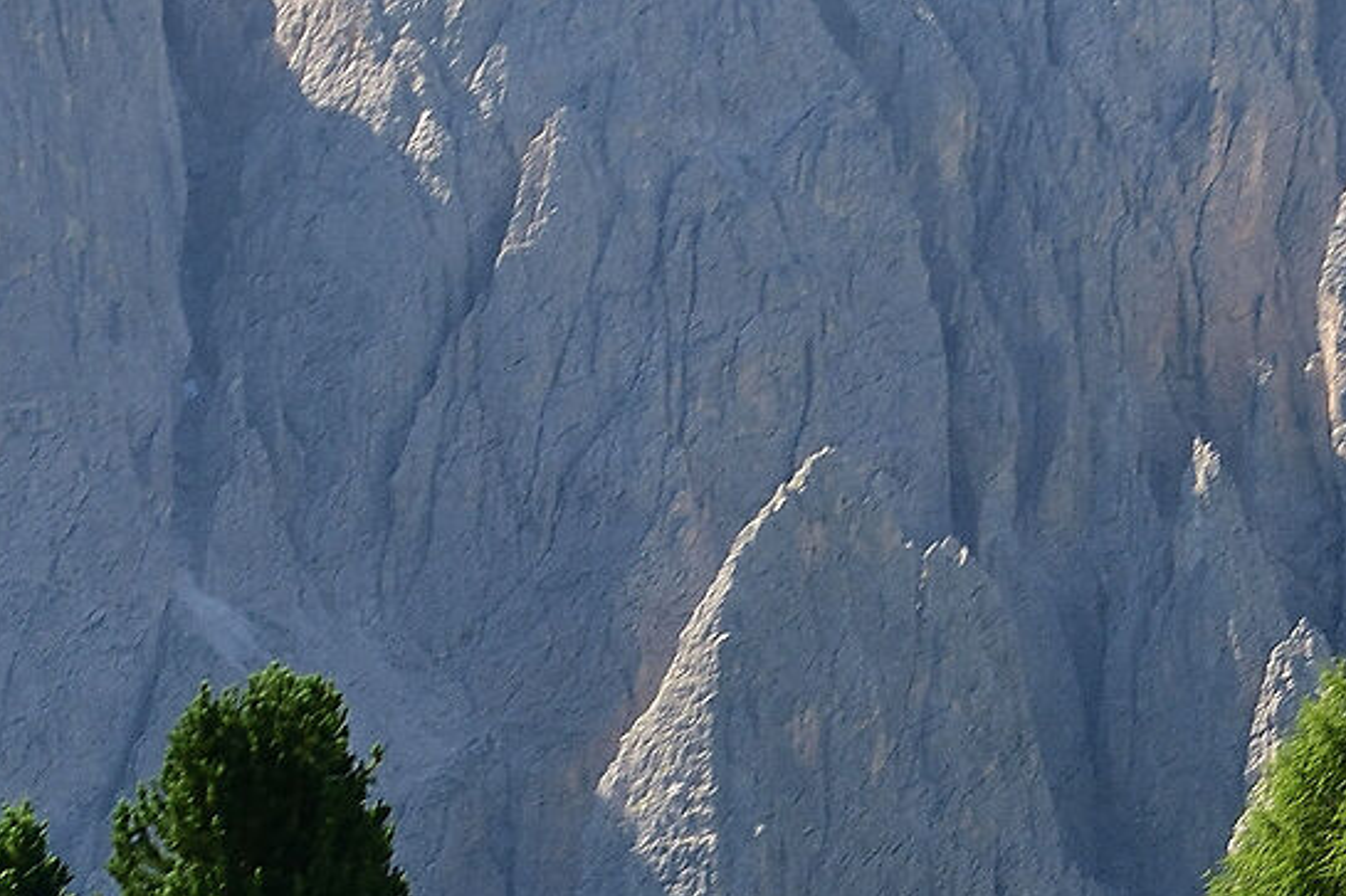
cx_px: 1334
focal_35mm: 231
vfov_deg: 5.9
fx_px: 8641
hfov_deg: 8.9
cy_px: 866
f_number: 11
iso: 100
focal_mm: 35
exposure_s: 1/50
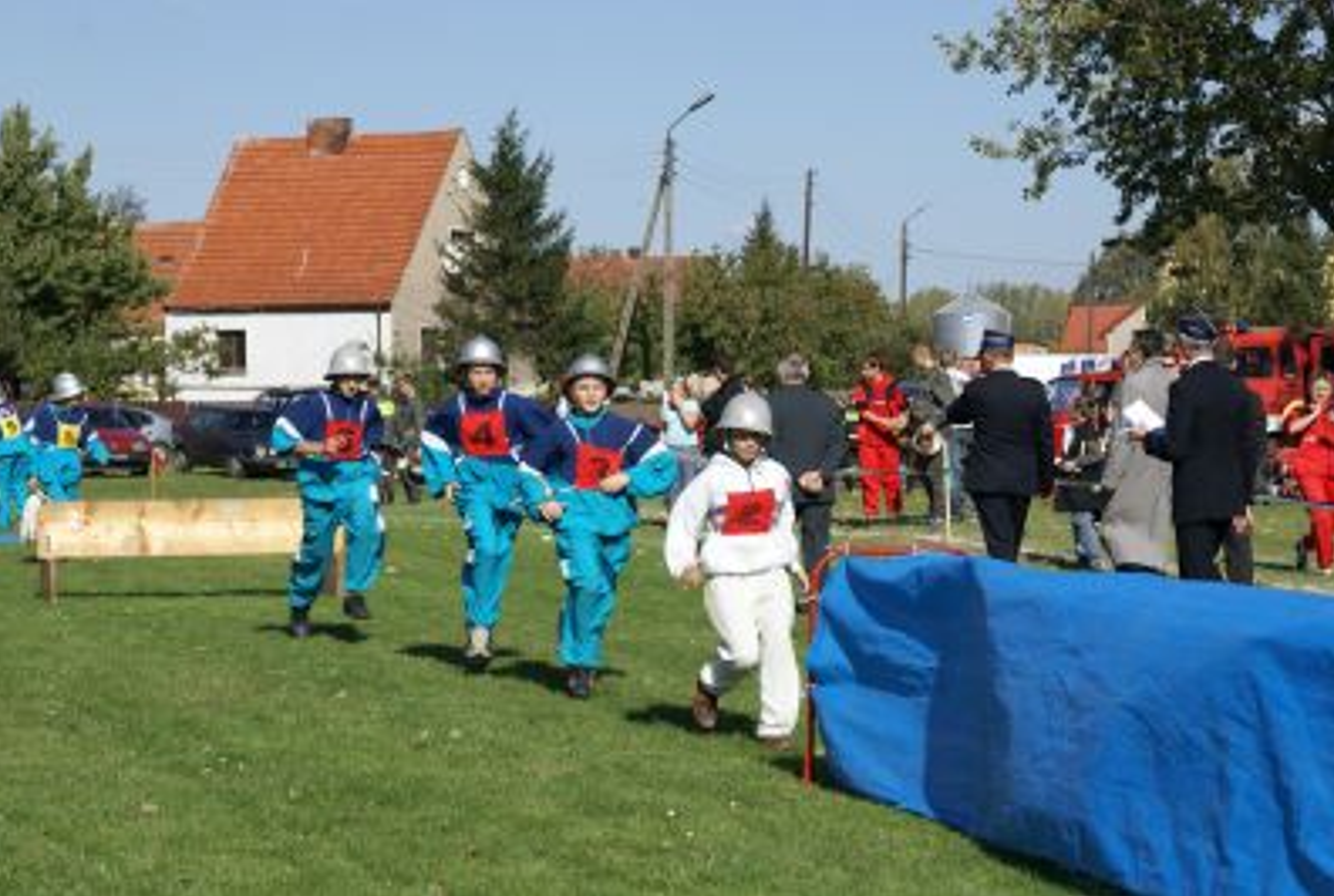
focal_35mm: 114
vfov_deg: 12.1
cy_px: 448
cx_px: 664
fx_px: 4215
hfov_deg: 18.0
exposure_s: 1/160
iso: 100
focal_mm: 75
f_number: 11
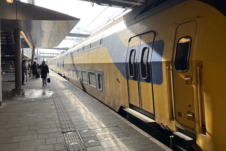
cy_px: 74
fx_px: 176
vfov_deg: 46.4
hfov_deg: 65.5
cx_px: 116
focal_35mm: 28
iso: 50
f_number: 1.5
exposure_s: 1/604
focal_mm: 5.7
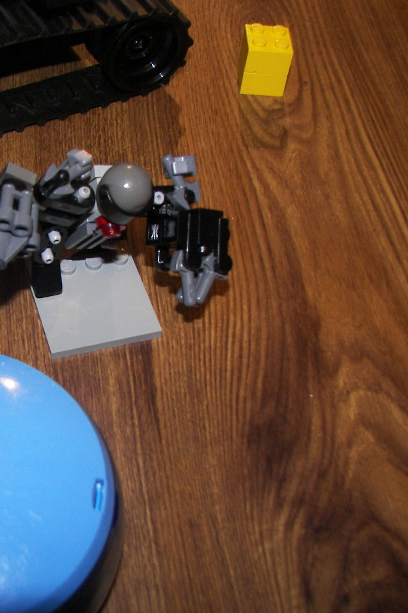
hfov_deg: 25.9
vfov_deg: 38.9
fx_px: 868
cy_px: 305
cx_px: 70
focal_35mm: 51
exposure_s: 1/30
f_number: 2.8
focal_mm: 6
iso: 100
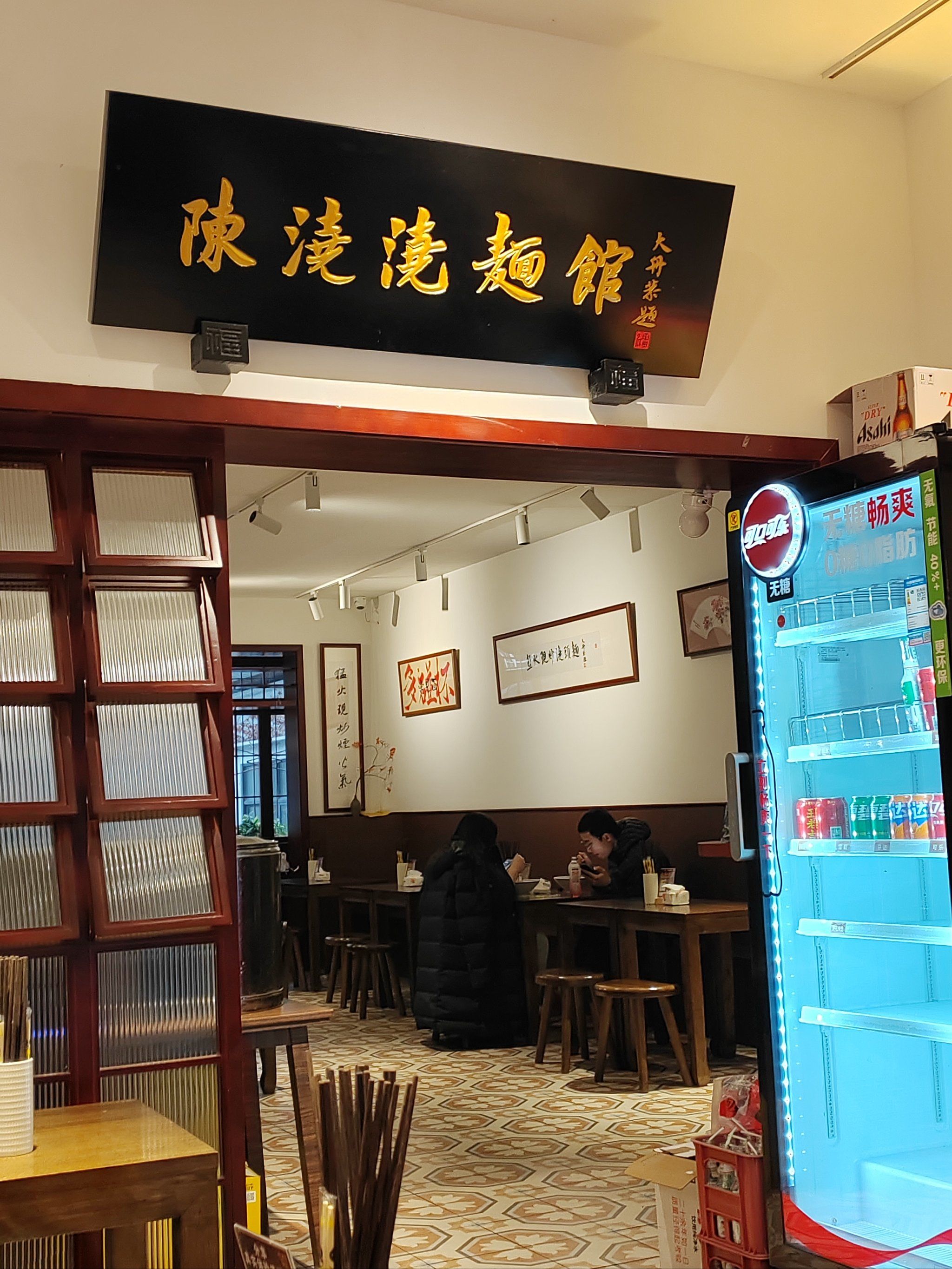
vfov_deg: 42.1
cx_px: 476
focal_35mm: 45
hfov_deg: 32.2
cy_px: 634
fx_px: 1650
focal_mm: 5.52
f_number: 1.9
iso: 320
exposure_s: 1/100
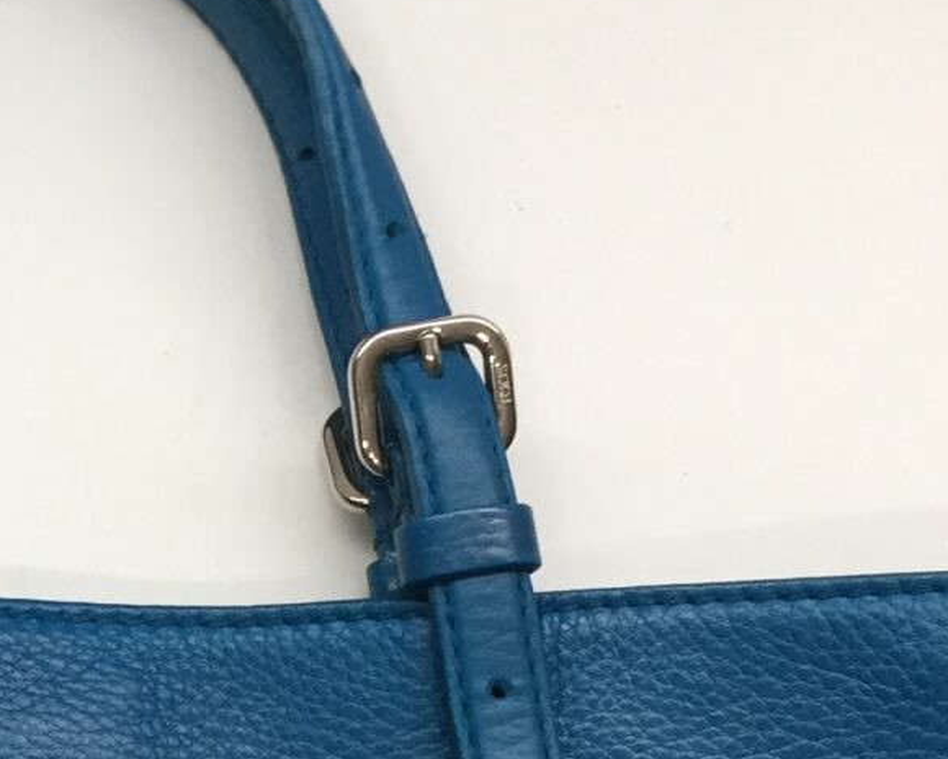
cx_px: -108
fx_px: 2806
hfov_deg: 18.4
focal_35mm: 100
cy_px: 996
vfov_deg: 14.7
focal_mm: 4.15
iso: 32
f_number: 2.2
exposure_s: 1/30
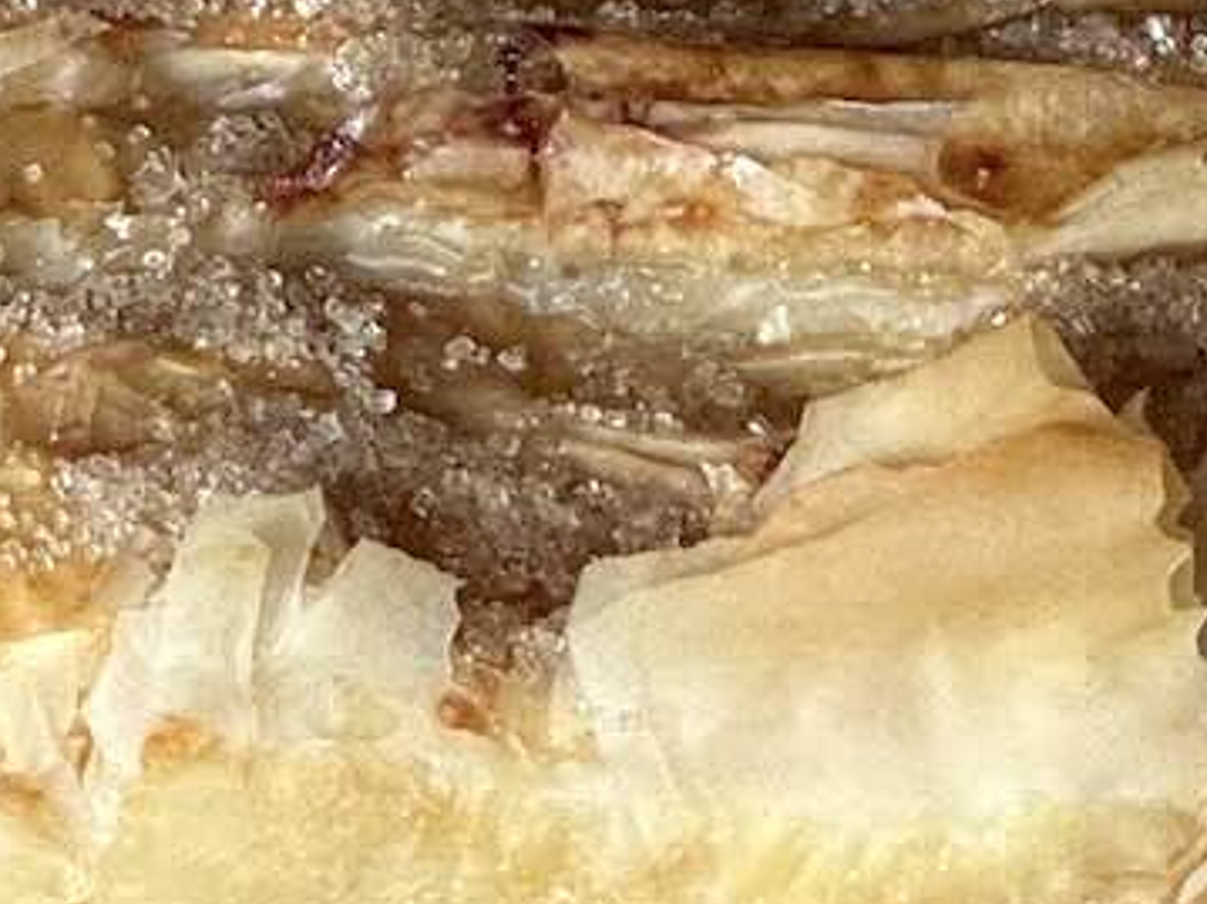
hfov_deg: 5.8
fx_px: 11956
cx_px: 1113
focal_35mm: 343
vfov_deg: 4.3
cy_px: 37
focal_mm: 9
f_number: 2.8
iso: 400
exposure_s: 1/60
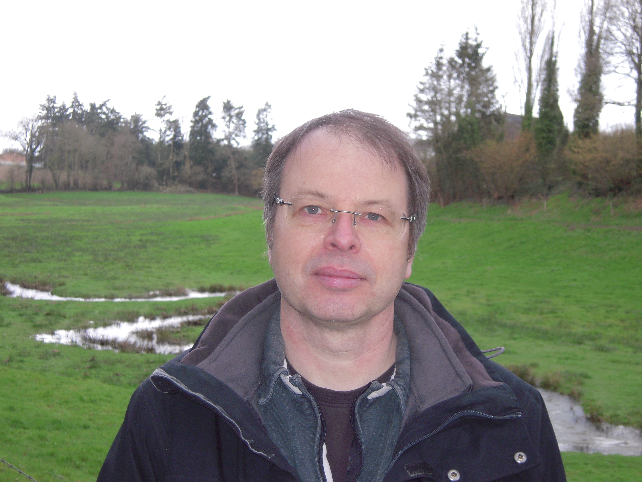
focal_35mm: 69
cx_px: 321
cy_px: 241
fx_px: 1280
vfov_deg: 21.3
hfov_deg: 28.2
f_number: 4.2
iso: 250
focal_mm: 12.3
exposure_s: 1/80
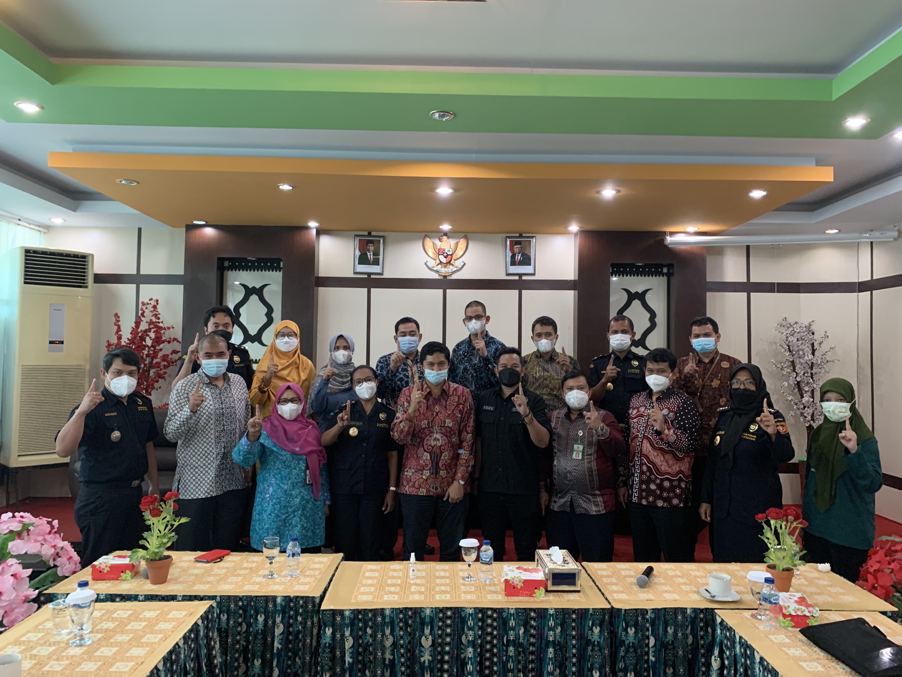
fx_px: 677
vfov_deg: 53.1
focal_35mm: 26
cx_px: 451
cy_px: 338
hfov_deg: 67.3
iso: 400
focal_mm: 4.25
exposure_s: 1/50
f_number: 1.8
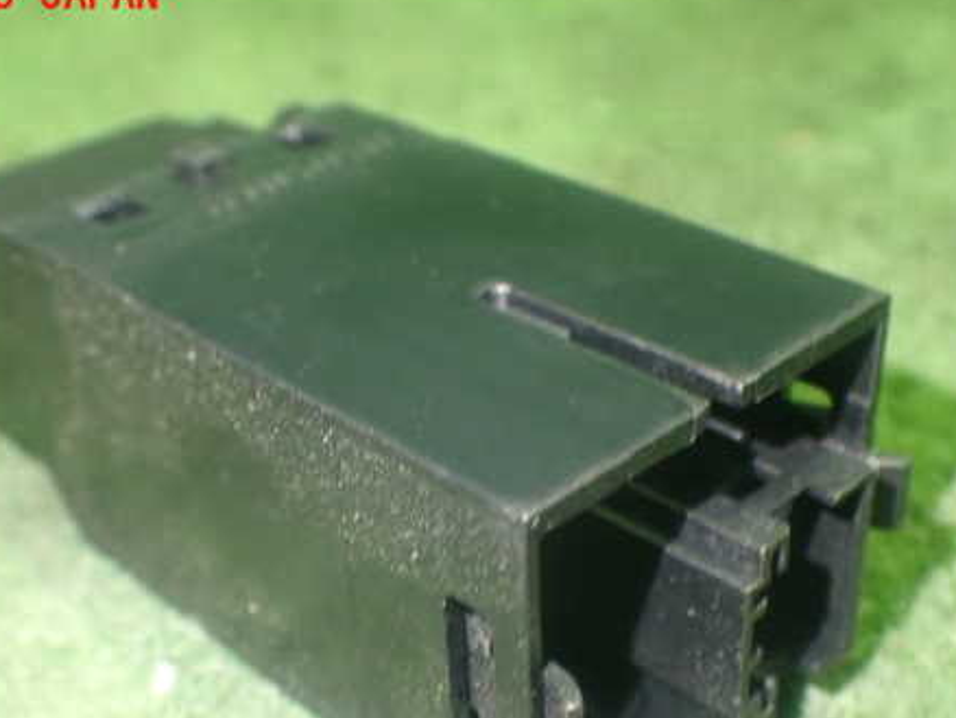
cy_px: 458
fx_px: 1437
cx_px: 417
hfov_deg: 36.7
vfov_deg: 27.9
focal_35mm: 52
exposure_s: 1/25
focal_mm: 6.83
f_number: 2.7
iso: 800
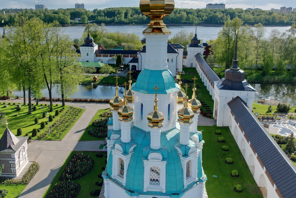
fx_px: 280
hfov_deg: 55.6
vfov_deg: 38.7
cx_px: 130
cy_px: 74
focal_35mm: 34
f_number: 2.8
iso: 100
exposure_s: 1/2000
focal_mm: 8.38
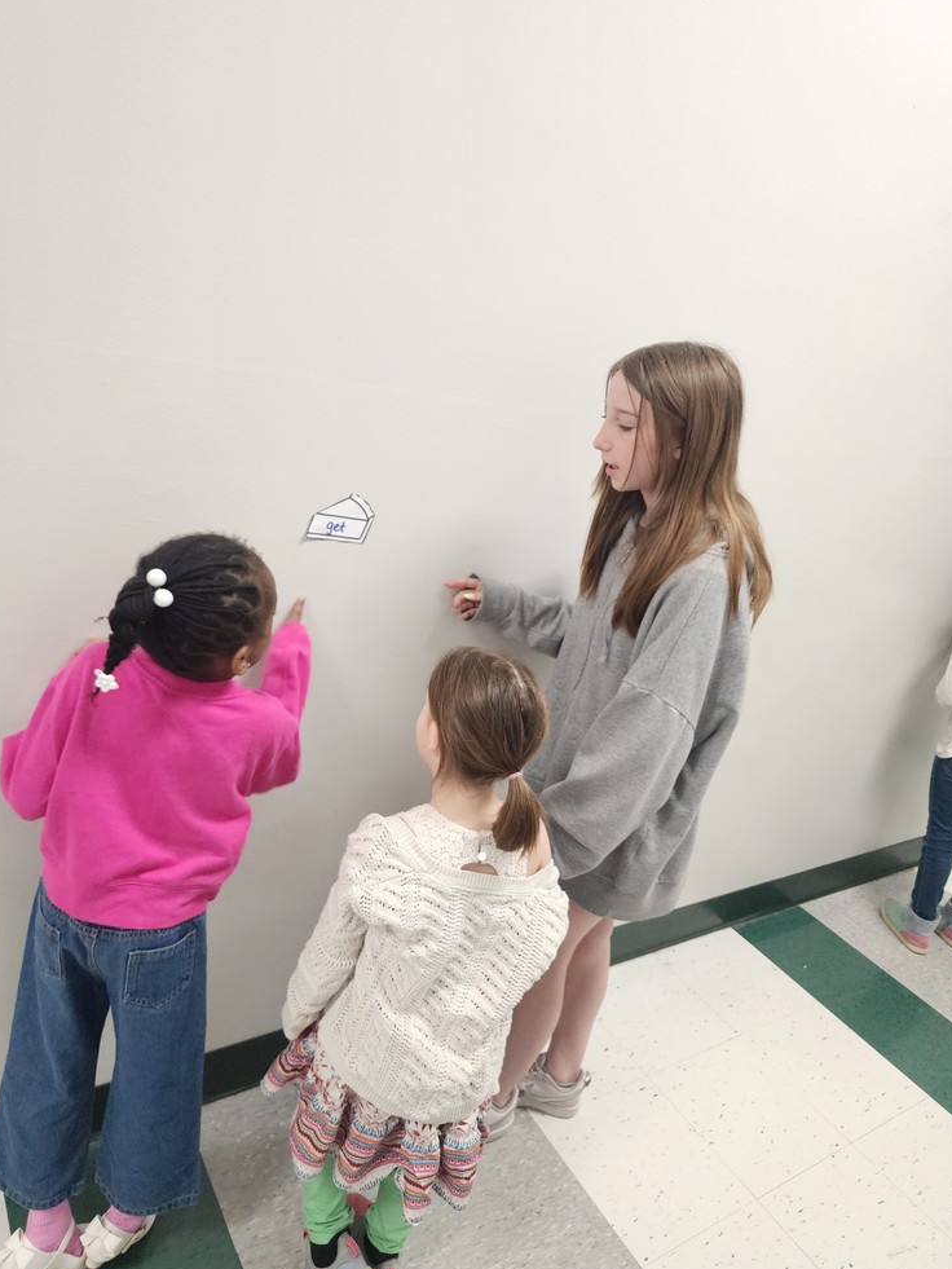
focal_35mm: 24
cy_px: 626
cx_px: 462
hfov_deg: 56.8
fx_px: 880
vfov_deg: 71.6
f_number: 1.8
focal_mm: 6.4
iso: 500
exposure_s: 1/120
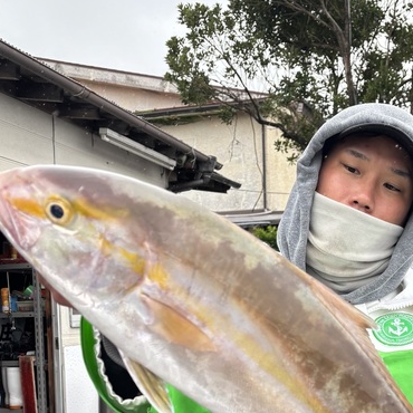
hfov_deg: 31.8
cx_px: 296
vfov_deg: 31.2
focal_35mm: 53
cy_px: 342
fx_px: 715
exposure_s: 1/454
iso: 50
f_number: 1.6
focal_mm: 5.96
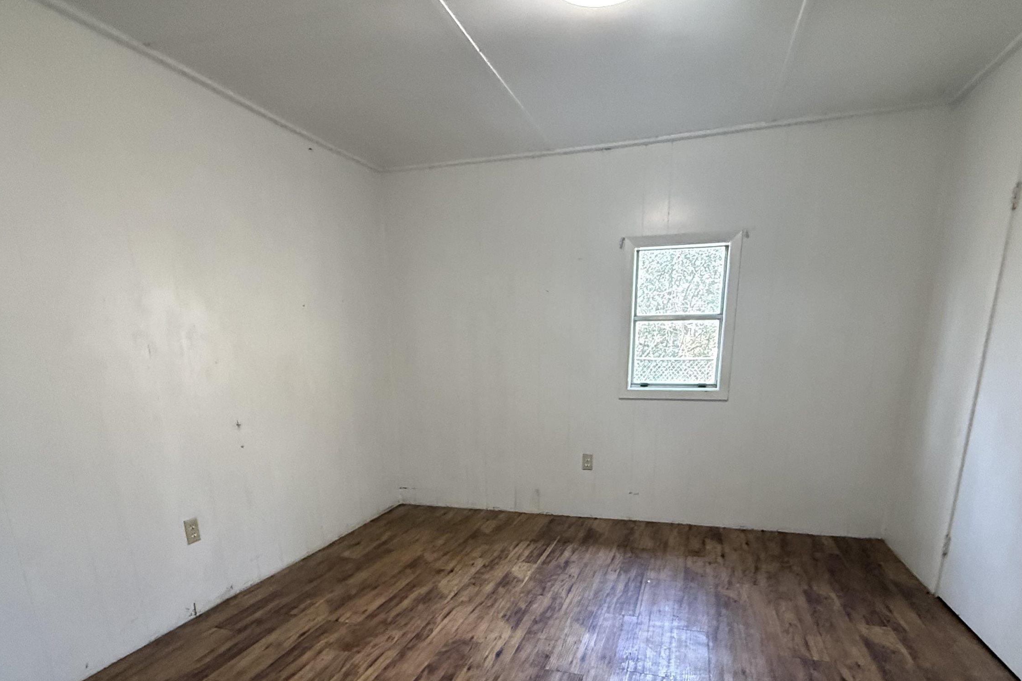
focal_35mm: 20
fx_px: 568
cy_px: 502
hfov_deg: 83.9
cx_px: 530
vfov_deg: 59.0
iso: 640
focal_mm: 2.22
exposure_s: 1/120
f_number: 2.2
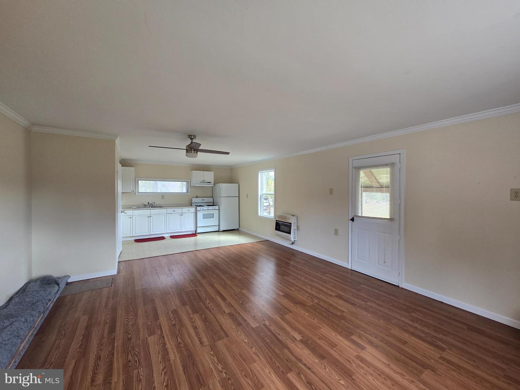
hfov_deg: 106.2
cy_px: 195
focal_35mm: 13
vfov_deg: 89.9
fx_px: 195
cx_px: 260
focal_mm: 2.2
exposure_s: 1/60
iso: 100
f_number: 2.2
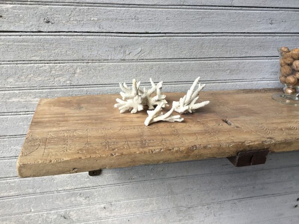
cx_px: 150
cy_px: 112
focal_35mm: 31
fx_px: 268
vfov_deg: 45.4
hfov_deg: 58.4
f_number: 2.4
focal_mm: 3.3
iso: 32
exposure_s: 1/100
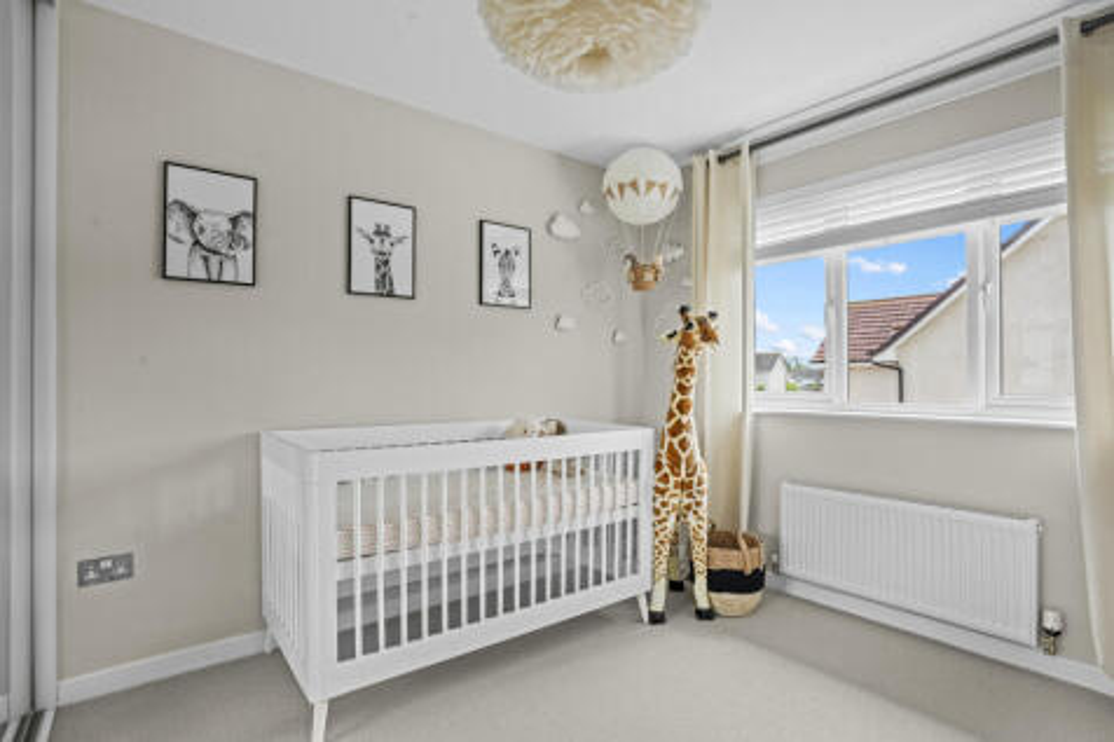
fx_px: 526
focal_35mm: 17
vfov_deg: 70.4
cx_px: 557
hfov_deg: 93.3
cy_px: 371
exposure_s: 1/10
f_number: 9
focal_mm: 17
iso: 250
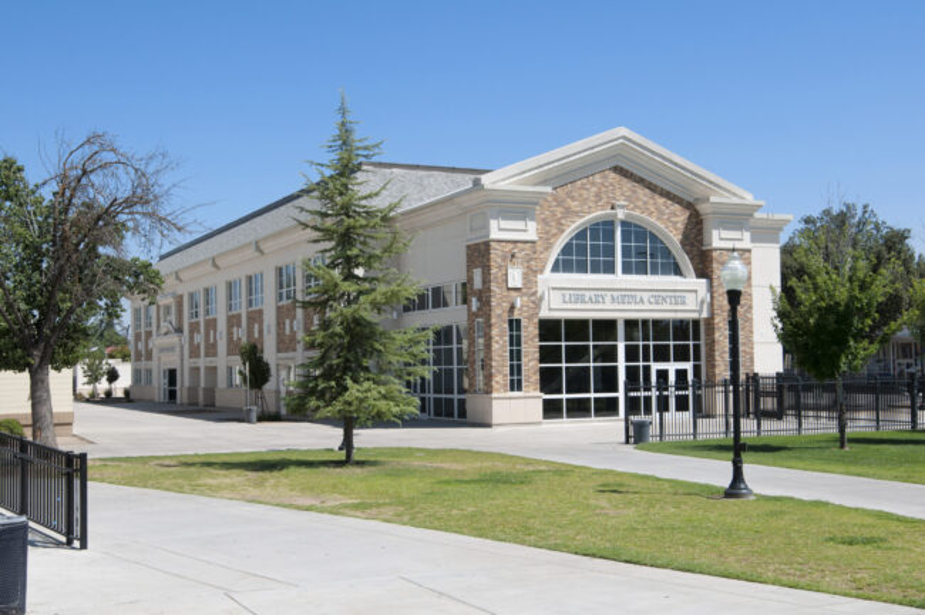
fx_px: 1117
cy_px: 308
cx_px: 462
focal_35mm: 44
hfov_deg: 45.0
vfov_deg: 30.8
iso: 200
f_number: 10
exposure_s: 1/400
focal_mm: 29
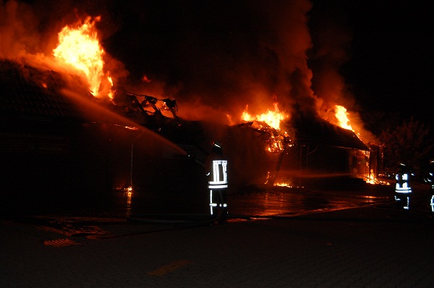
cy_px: 144
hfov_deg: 53.2
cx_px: 217
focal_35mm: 36
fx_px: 433
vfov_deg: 36.8
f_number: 4
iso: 400
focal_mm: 24
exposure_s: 1/60
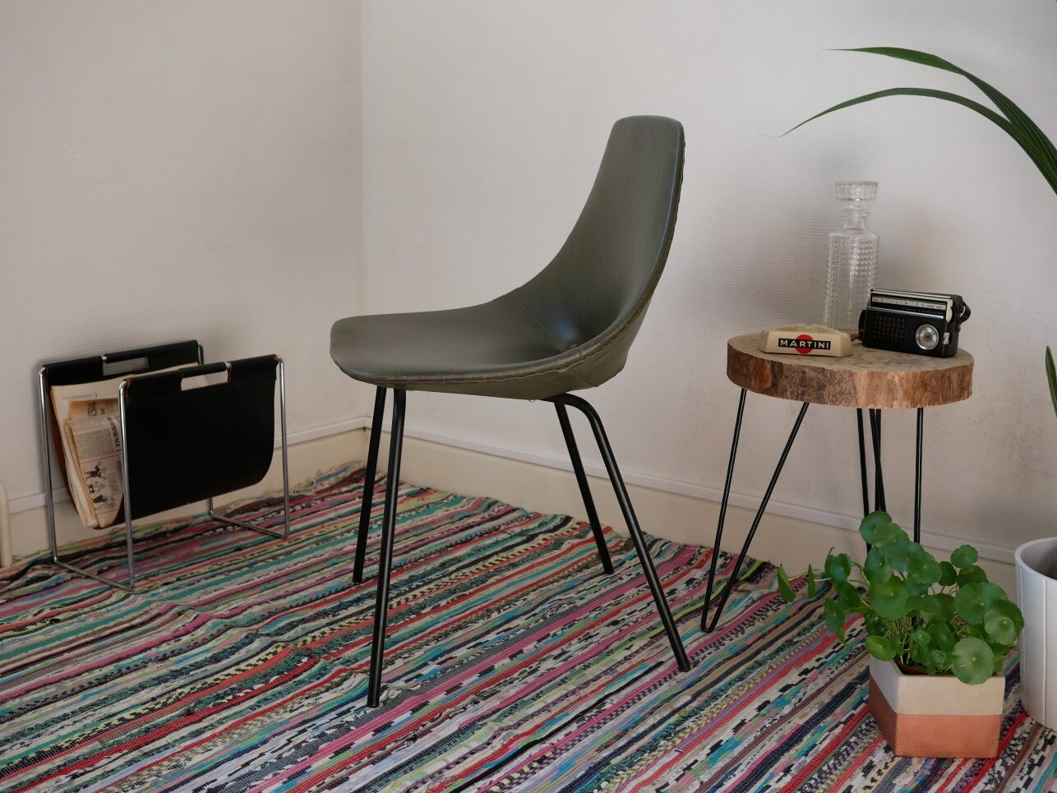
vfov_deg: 36.0
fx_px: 1222
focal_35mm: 40
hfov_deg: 46.8
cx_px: 528
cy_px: 396
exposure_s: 1/320
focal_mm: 20
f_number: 2.8
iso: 200
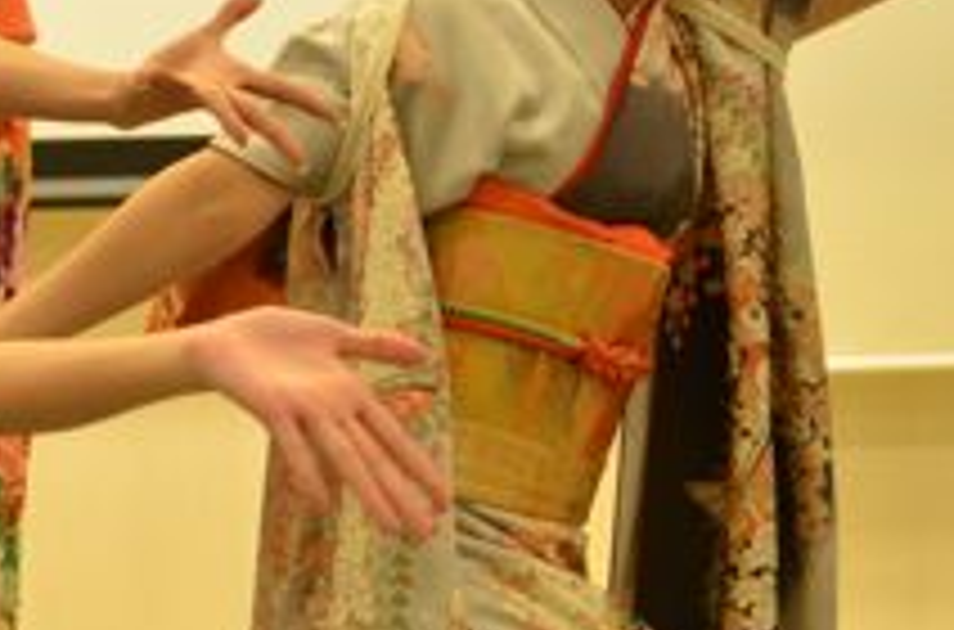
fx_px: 3356
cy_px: 248
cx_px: -432
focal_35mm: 127
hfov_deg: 15.1
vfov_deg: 10.7
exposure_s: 1/400
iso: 800
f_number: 2.8
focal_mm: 28
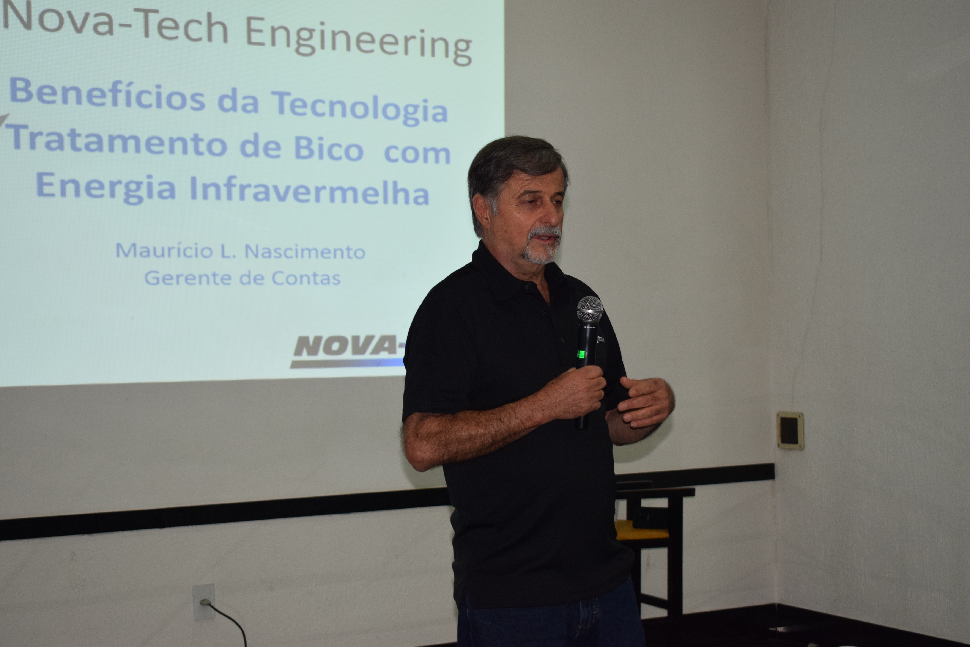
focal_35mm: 68
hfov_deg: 29.9
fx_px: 1819
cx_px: 485
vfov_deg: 20.2
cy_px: 324
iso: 800
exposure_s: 1/80
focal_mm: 45
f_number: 5
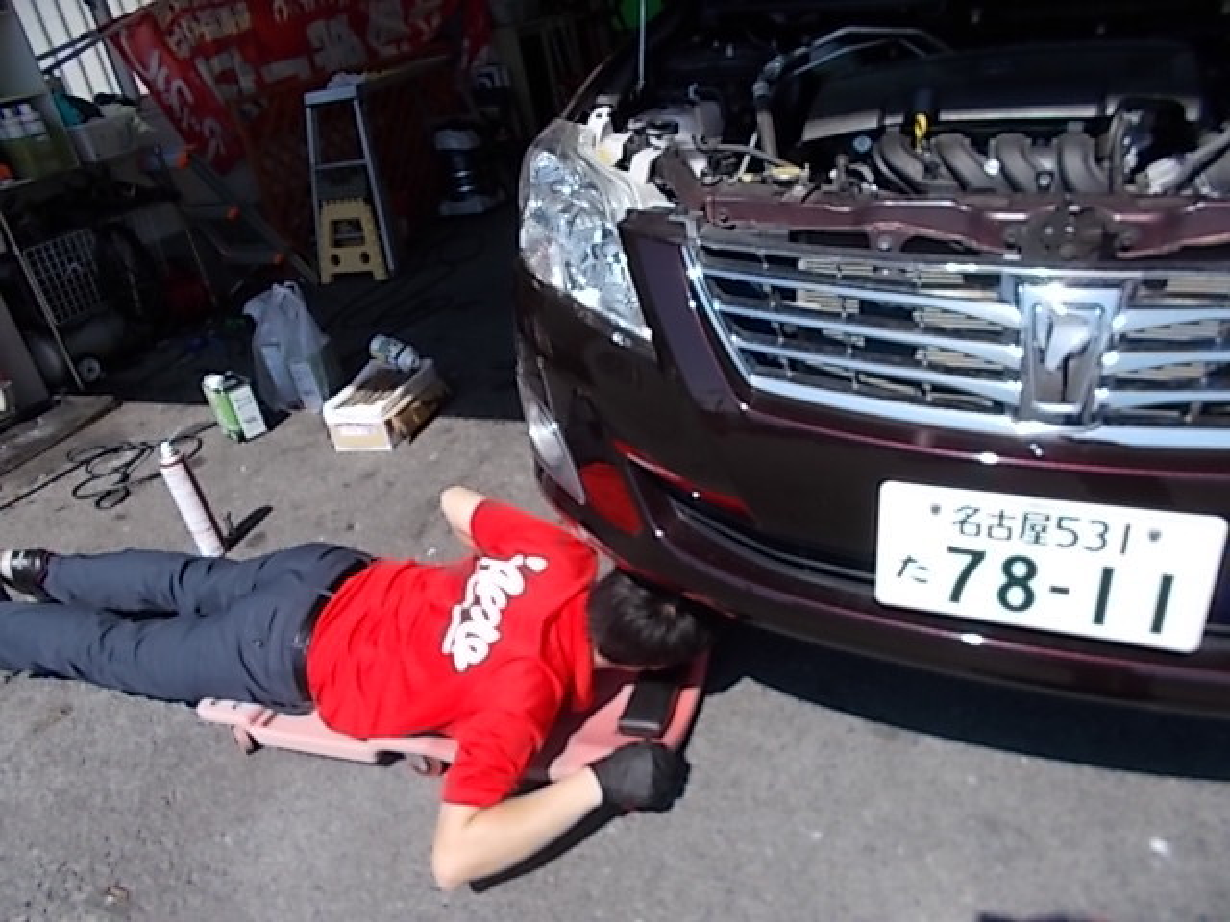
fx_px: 924
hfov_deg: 67.3
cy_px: 461
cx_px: 615
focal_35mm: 26
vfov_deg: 53.1
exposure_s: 1/160
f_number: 8
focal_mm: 4.6
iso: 80
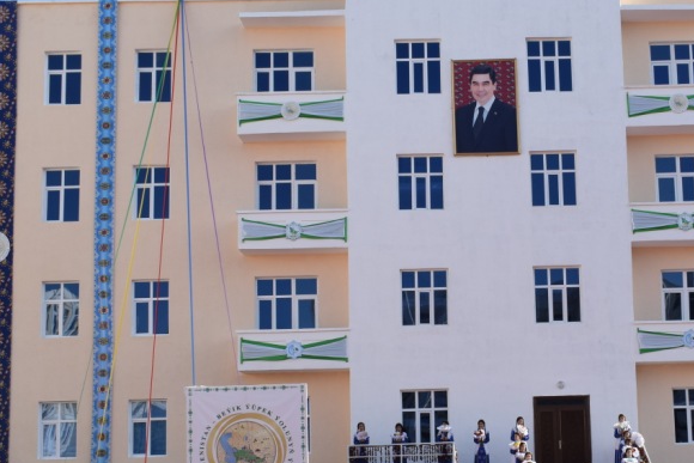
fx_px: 1174
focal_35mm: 61
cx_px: 476
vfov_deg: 22.2
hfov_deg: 32.6
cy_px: 322
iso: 200
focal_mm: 23
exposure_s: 1/320
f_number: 9
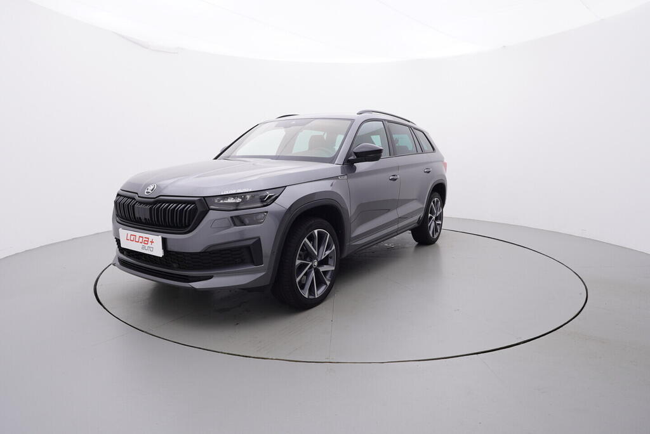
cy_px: 217
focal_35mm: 22
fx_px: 406
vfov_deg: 56.2
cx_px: 325
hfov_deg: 77.3
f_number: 5
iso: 200
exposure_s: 1/80
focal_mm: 15
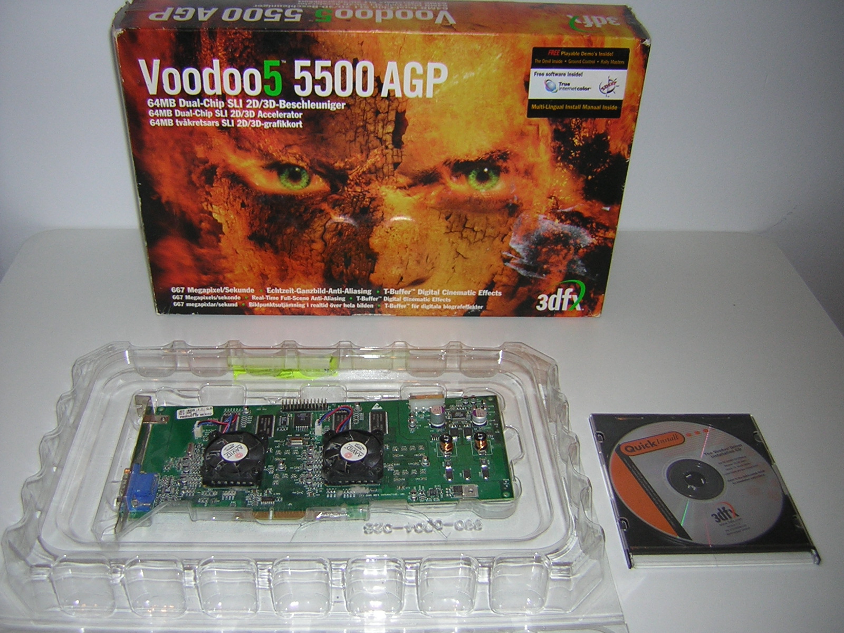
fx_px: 878
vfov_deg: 39.7
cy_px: 316
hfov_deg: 51.4
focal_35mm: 36
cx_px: 422
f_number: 2.6
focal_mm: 4.7
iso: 50
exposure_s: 1/60.1
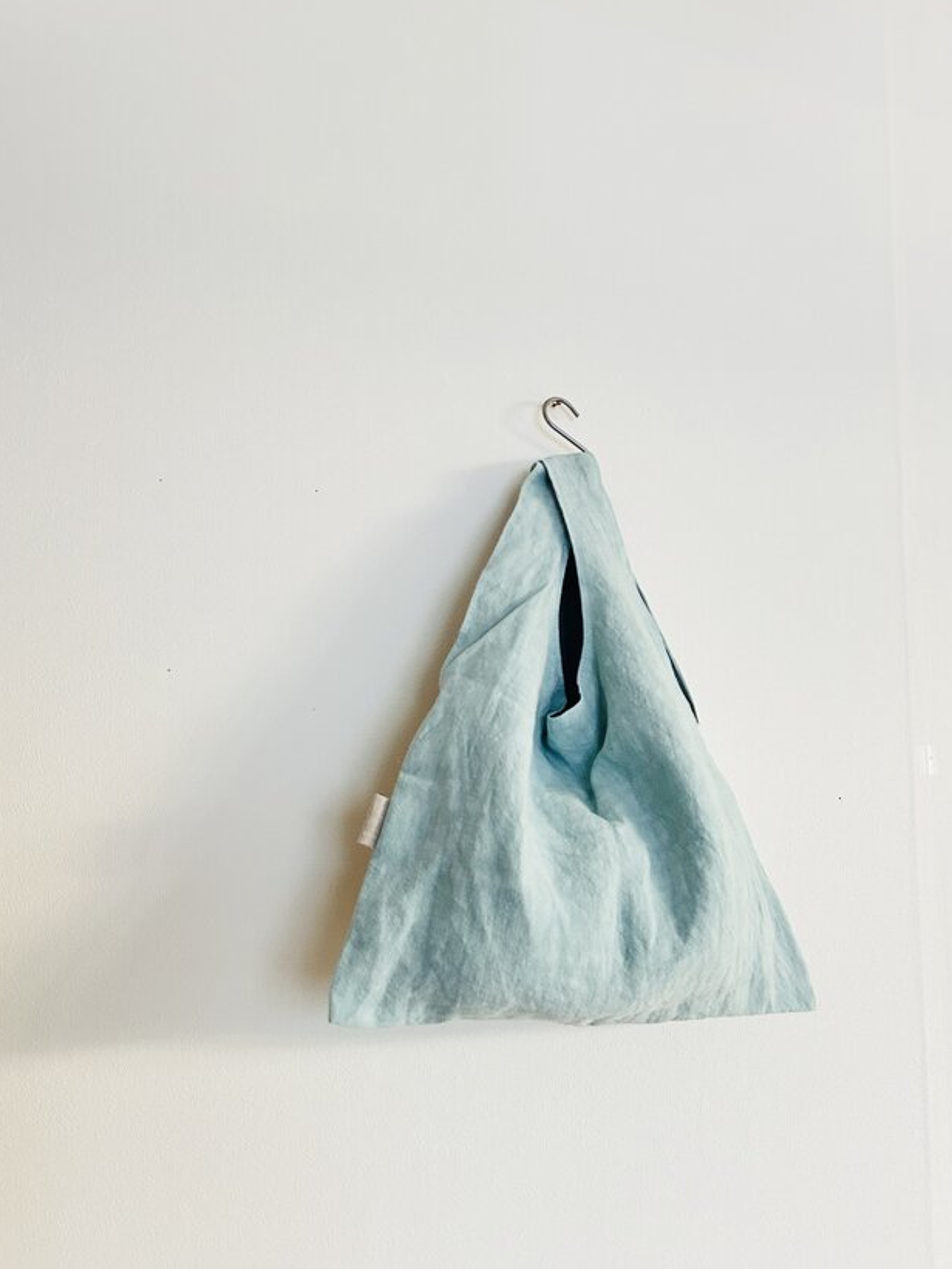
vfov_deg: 65.3
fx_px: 990
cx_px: 464
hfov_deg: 51.4
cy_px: 622
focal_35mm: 27
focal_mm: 5.7
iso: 250
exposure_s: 1/60
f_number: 1.5
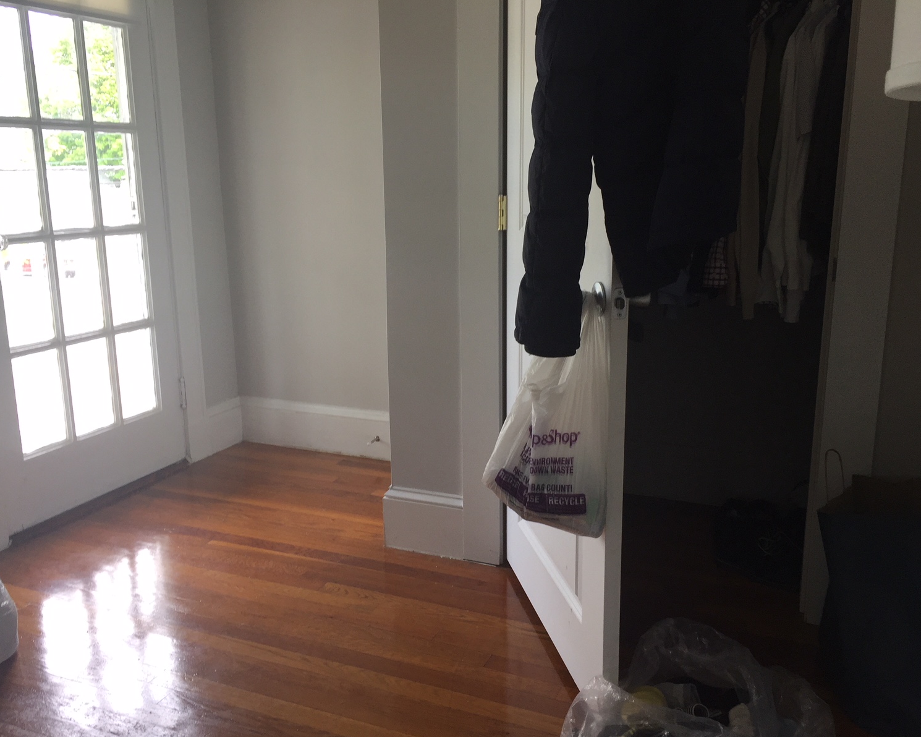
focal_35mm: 31
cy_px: 375
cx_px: 459
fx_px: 845
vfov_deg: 47.1
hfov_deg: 57.2
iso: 40
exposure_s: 1/60
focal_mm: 4.15
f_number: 2.2
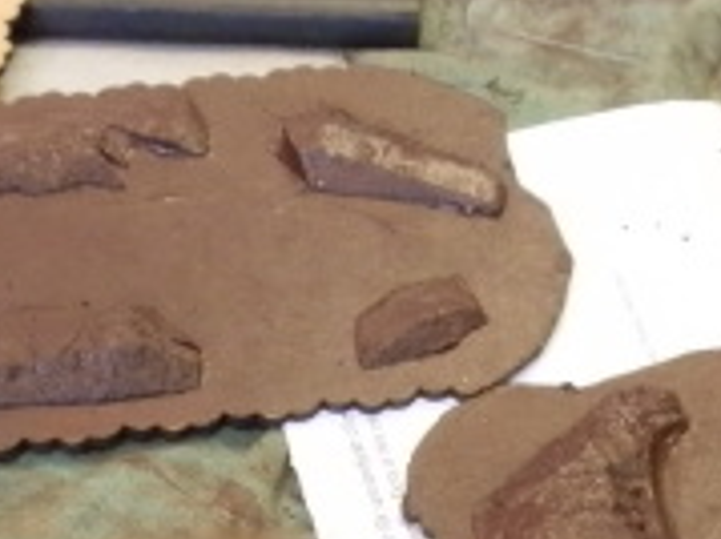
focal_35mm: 84
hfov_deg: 23.3
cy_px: 724
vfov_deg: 16.5
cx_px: 278
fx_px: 1748
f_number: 3.1
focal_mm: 5
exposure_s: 1/20
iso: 400
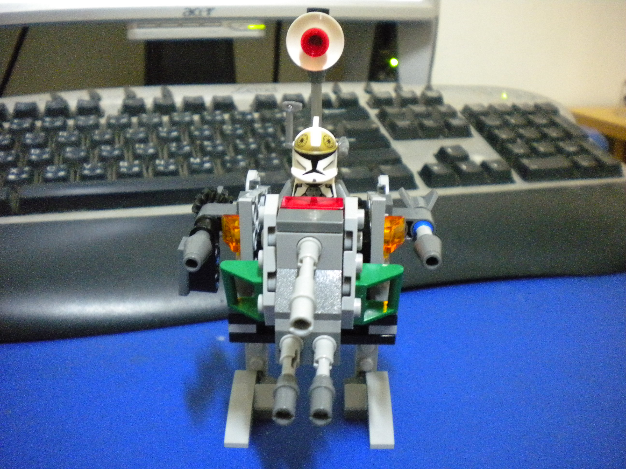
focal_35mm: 35
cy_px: 234
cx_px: 313
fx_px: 633
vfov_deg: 40.7
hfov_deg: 52.6
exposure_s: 1/6.4
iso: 800
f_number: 3.1
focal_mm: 6.3
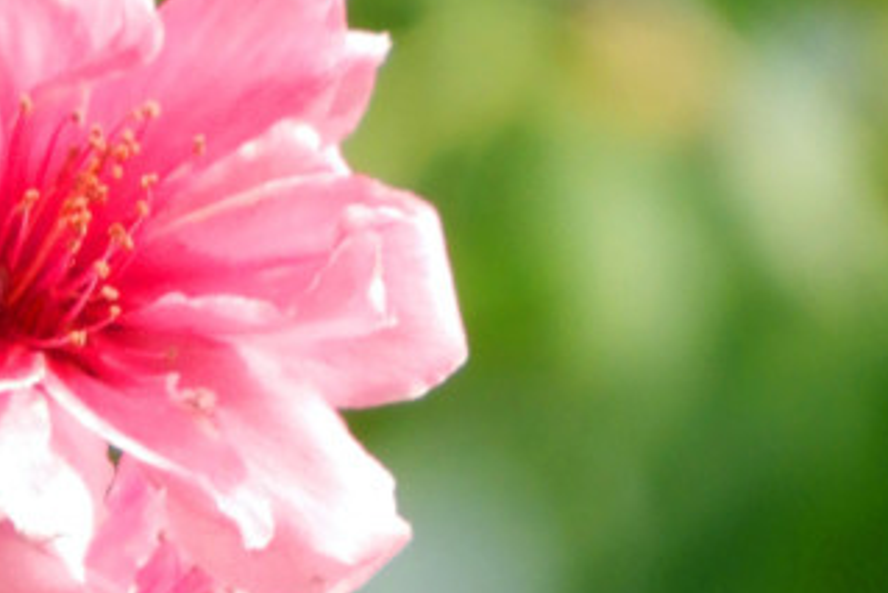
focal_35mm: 2804
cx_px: 81
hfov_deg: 0.7
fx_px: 69193
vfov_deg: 0.5
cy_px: 935
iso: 200
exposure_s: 1/250
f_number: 6.9
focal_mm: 151
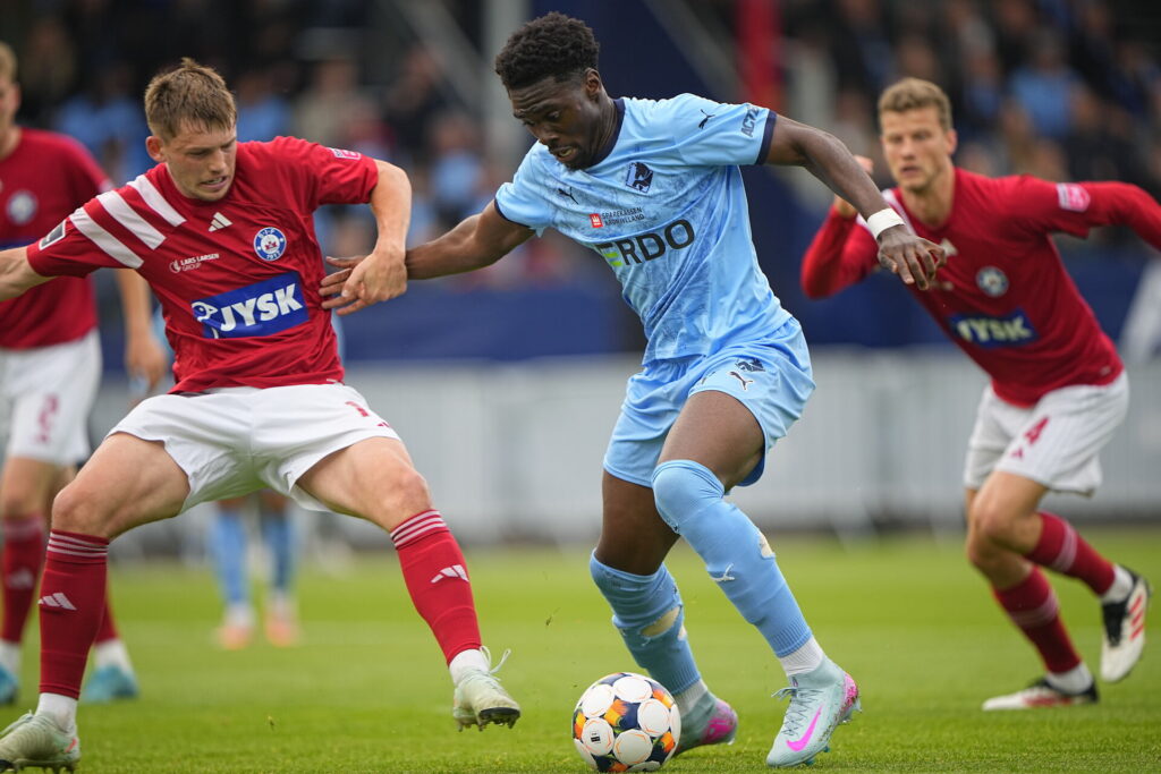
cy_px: 387
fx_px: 12901
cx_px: 580
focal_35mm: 400
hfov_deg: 5.2
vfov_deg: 3.4
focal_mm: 400
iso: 500
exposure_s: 1/1250
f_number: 2.8
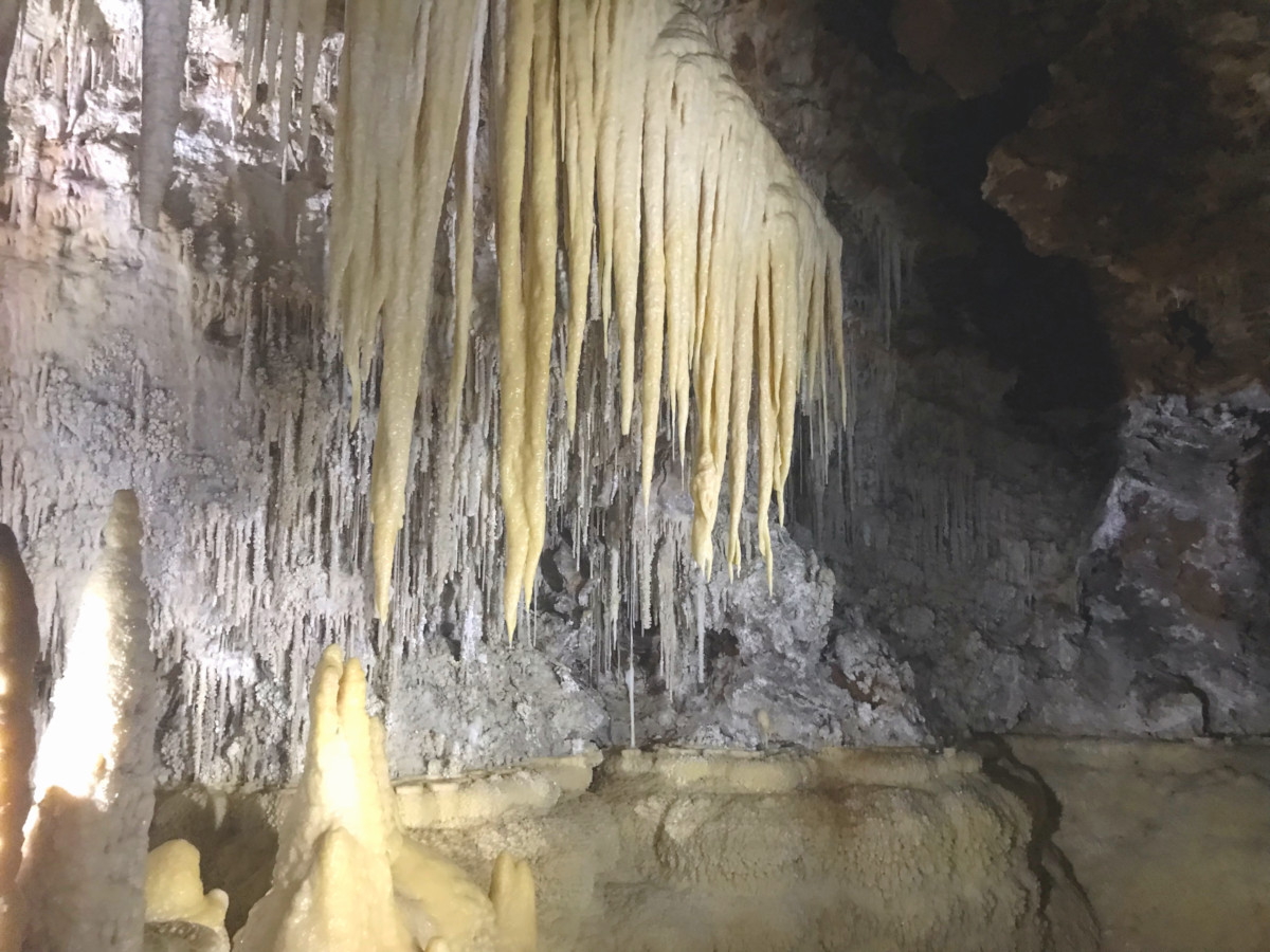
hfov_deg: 63.4
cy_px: 476
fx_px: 1027
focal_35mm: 28
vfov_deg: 49.7
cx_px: 635
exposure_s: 1/6
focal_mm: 3.99
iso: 80
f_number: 1.8
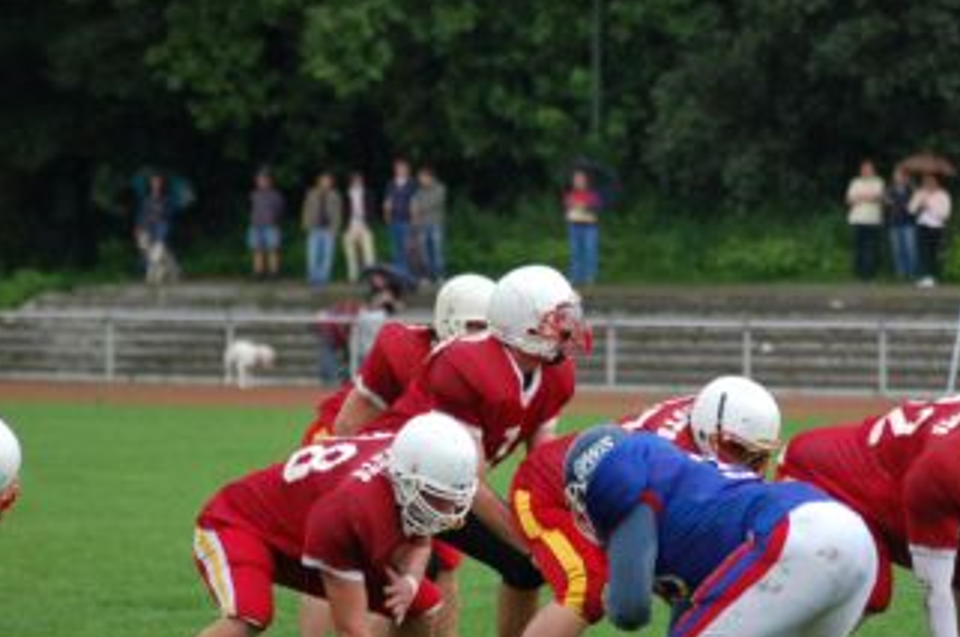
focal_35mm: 286
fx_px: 7607
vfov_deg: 4.8
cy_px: 434
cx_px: 630
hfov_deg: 7.2
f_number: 4.5
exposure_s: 1/250
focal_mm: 135
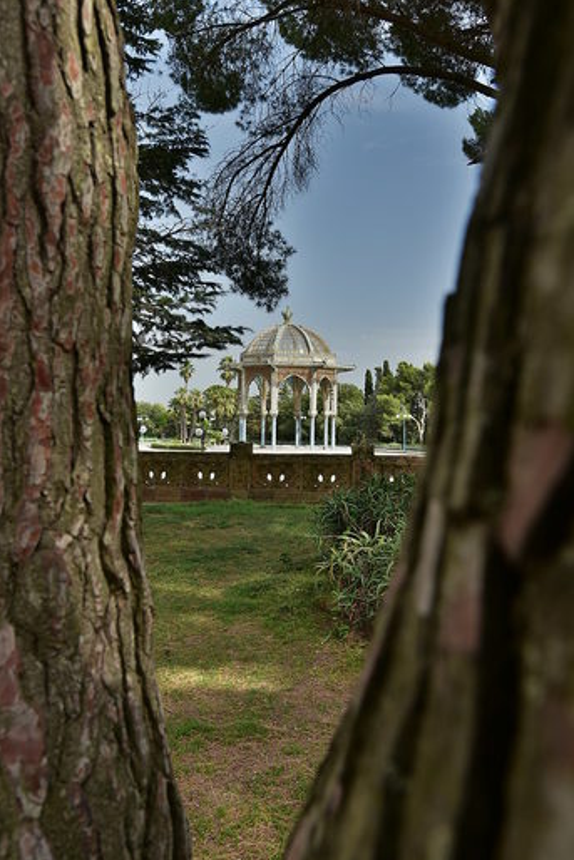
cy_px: 413
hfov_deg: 46.4
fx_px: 669
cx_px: 293
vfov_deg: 65.4
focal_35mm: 28
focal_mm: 24
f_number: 9
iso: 100
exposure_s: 1/200
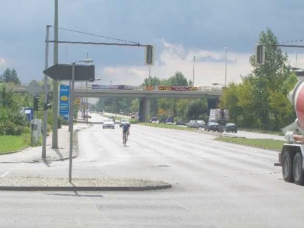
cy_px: 114
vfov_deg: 15.6
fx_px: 834
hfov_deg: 20.7
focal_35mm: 95
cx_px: 152
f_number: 6.9
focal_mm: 19.7
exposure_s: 1/320
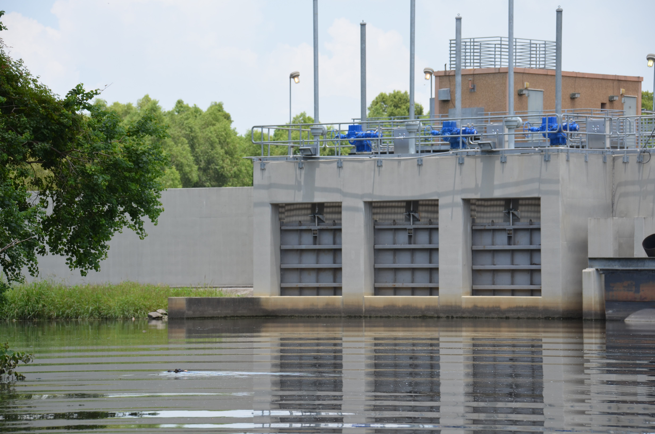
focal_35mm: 188
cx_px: 328
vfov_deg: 7.3
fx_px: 3404
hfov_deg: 11.0
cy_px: 217
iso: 160
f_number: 8
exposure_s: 1/250
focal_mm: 125
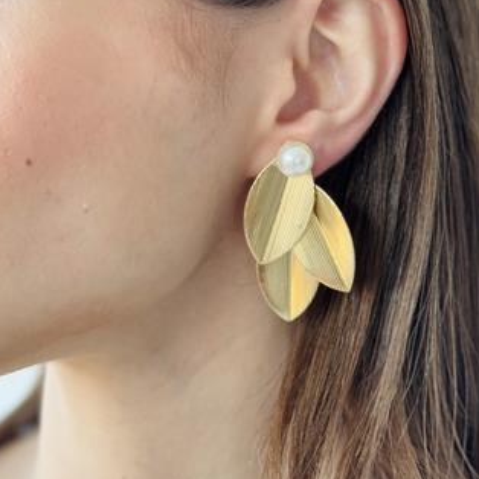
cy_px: 245
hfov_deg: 24.0
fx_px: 1127
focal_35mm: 72
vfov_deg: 24.0
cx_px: 244
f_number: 1.78
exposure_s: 1/117
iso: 100
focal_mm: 6.76
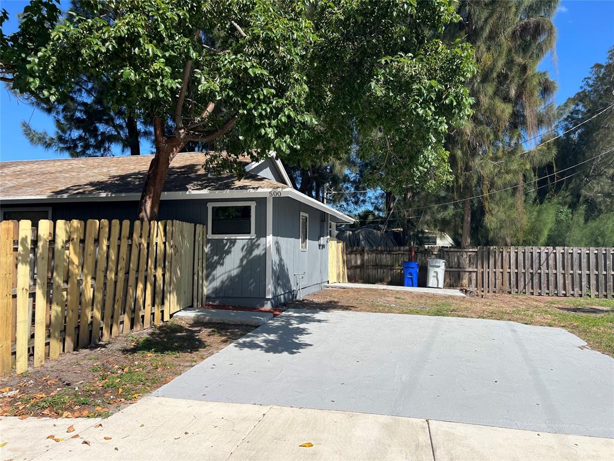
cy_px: 230
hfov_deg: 67.3
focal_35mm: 26
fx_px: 461
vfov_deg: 53.1
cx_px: 307
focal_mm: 5.7
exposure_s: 1/4274
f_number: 1.5
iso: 50
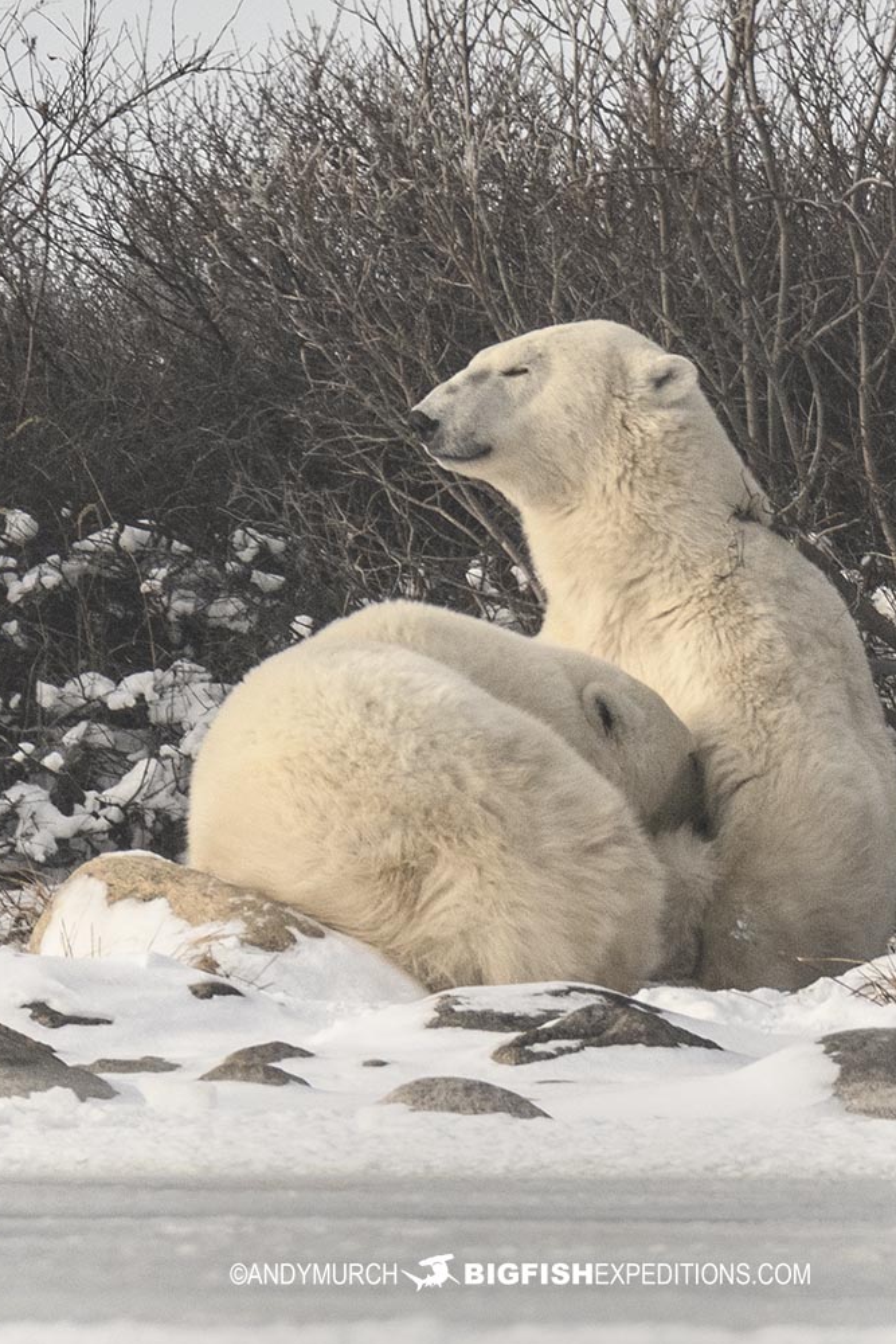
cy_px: 546
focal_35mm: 1080
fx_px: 40303
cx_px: 520
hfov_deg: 1.3
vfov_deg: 1.9
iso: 640
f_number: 10
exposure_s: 1/640
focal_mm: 600
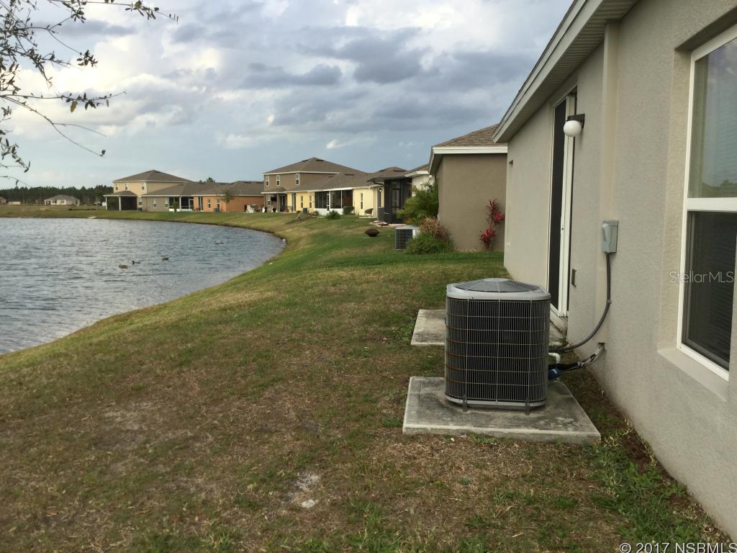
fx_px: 660
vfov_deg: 45.4
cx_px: 368
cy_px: 276
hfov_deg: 58.4
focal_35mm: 31
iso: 25
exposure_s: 1/476
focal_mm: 3.3
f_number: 2.4
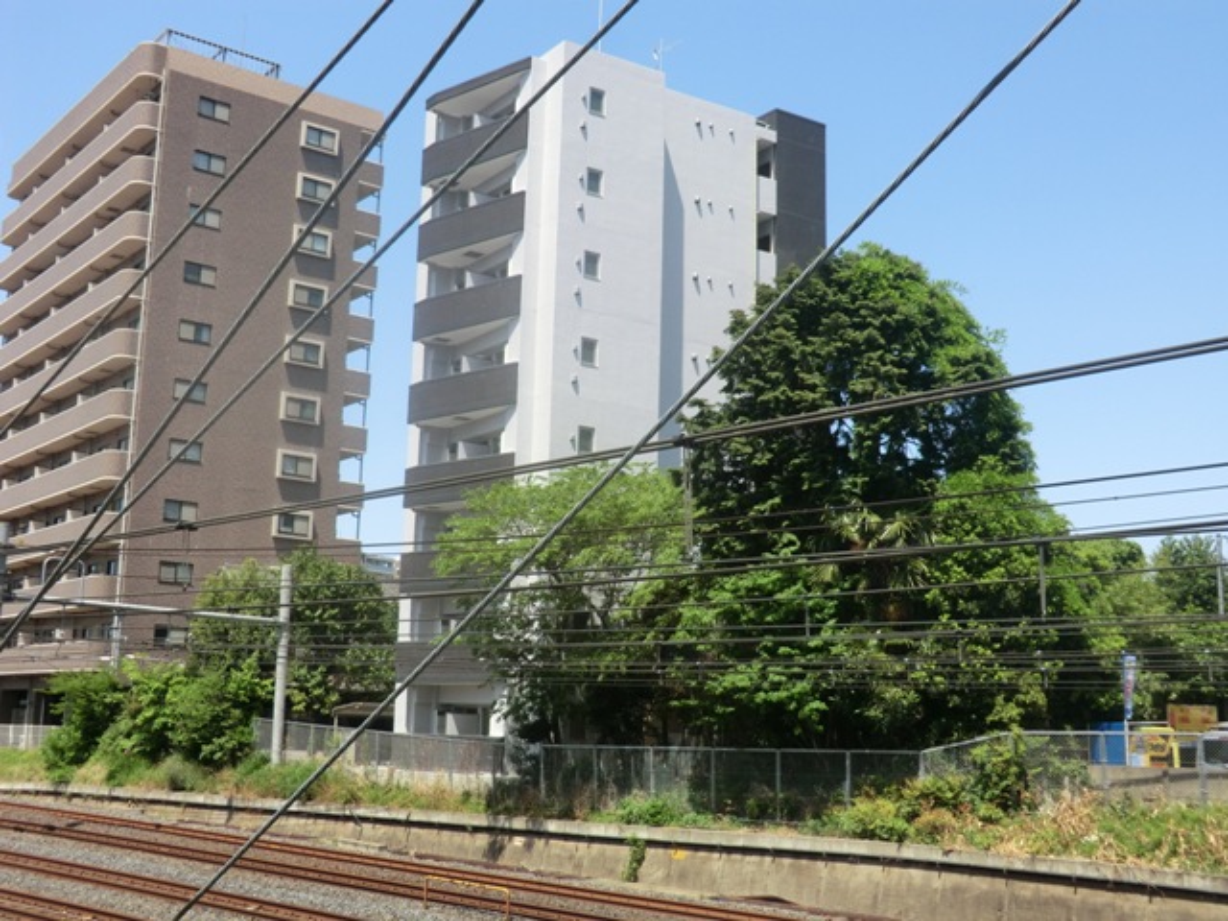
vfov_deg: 36.0
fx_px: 1419
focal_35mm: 40
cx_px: 614
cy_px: 460
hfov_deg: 46.8
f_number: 3.8
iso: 80
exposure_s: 1/500
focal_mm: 7.1
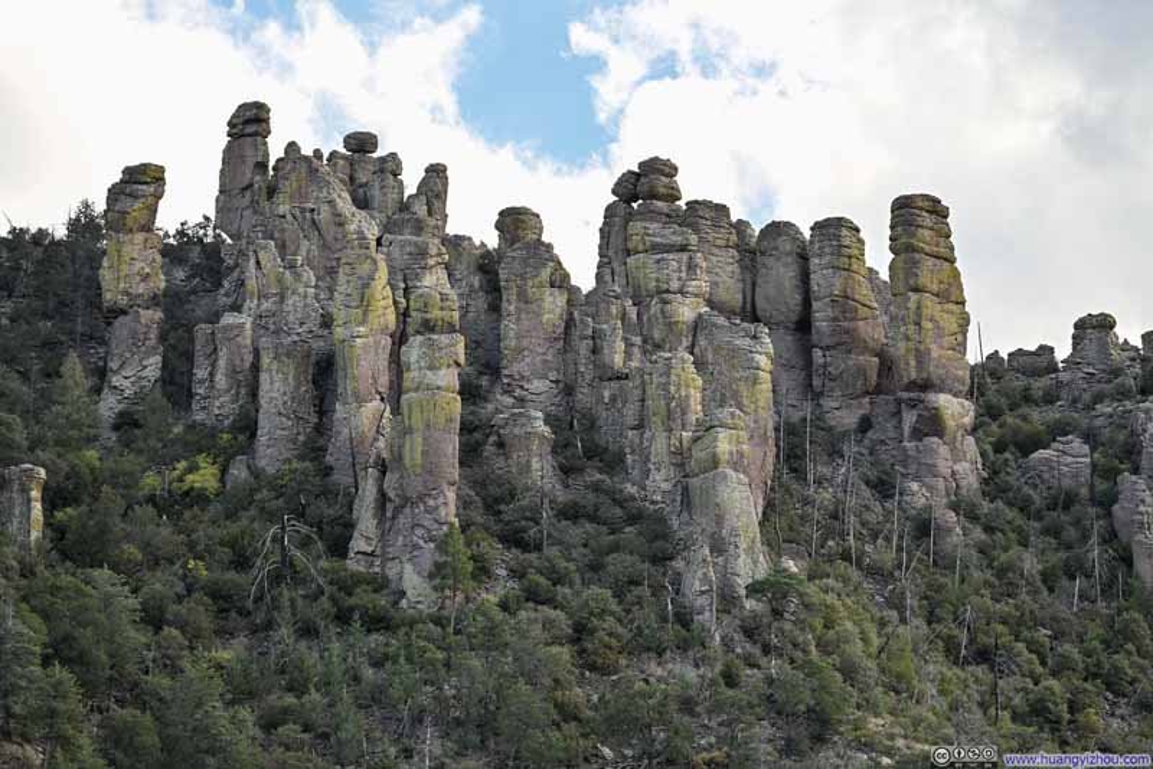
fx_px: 3268
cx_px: 576
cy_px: 384
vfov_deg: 13.4
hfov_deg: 20.0
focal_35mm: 102
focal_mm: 102
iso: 100
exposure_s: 1/320
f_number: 5
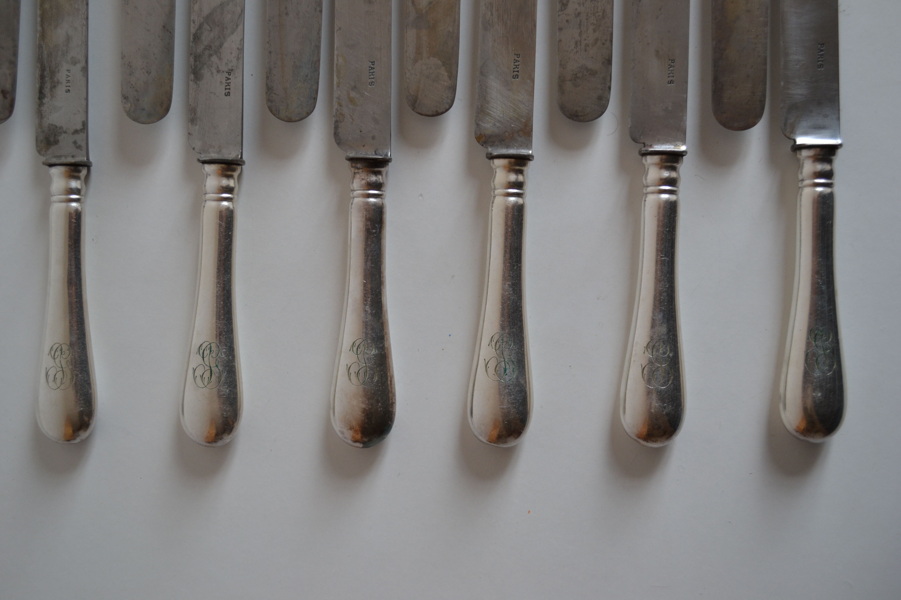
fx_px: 976
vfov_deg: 34.2
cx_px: 450
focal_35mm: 39
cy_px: 300
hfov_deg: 49.6
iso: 400
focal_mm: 26
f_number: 4.2
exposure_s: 1/50
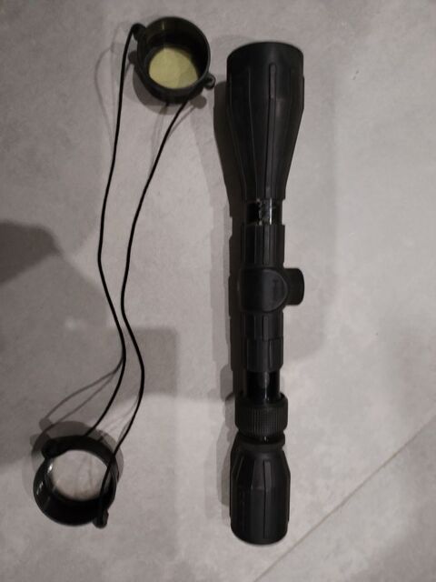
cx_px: 218
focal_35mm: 26
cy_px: 291
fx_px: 437
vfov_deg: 67.3
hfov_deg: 53.1
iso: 1078
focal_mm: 4.75
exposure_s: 1/24
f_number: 1.8
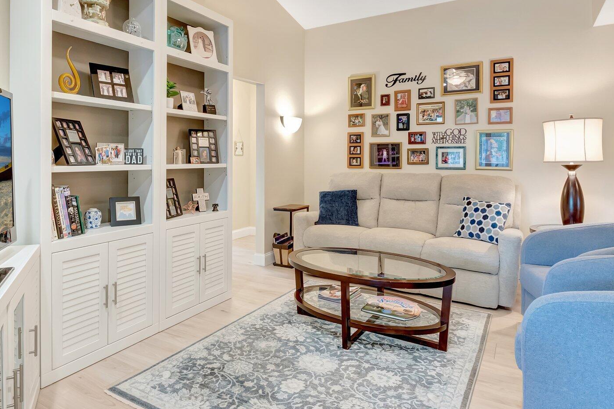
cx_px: 267
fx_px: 375
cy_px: 156
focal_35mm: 22
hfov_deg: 78.2
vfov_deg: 56.6
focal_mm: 10
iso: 640
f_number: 8
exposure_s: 1/2
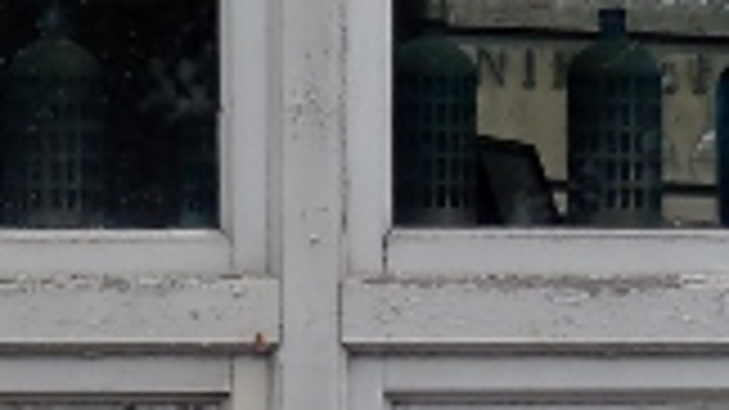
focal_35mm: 559
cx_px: 40
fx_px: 10802
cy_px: 547
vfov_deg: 2.2
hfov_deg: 3.9
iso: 125
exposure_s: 1/500
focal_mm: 23.4
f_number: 5.3
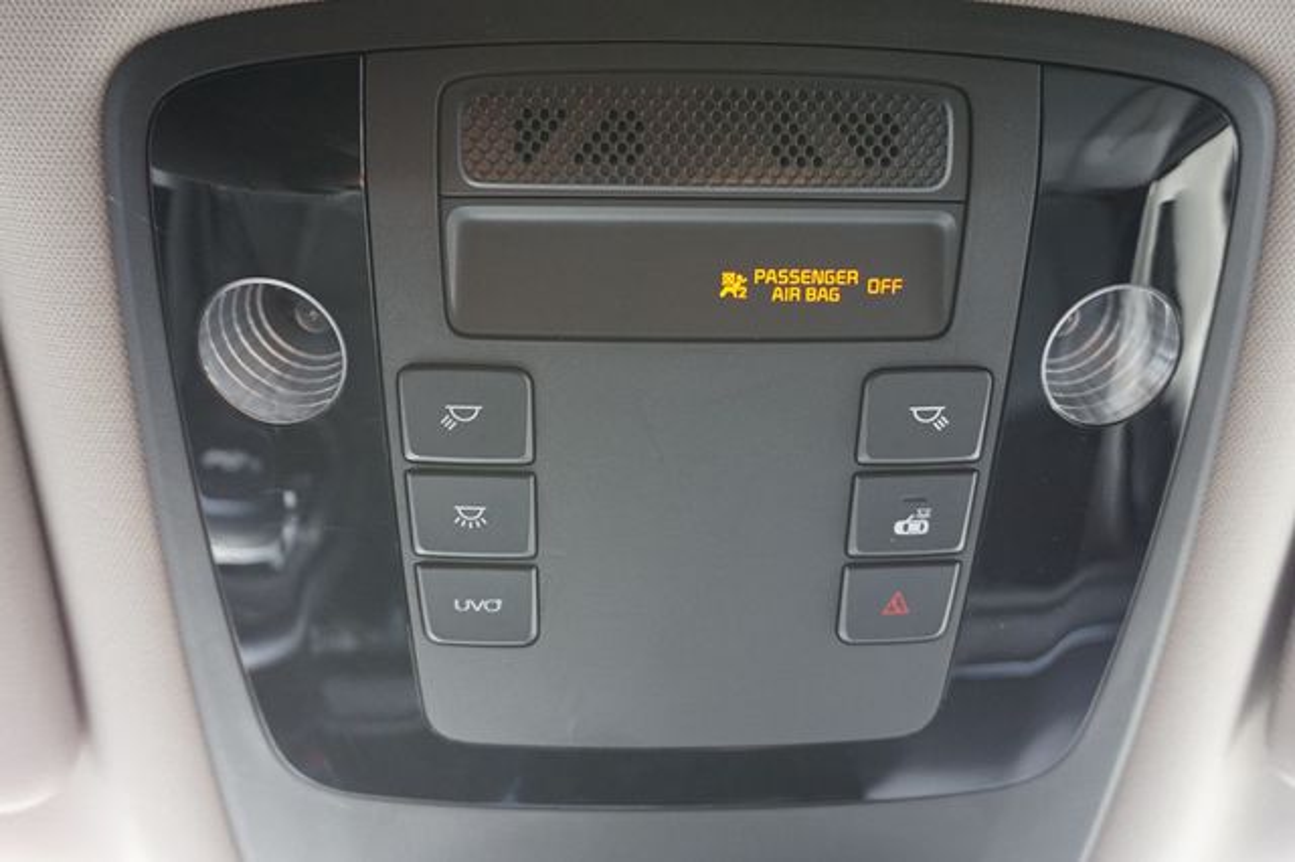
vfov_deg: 43.6
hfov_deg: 62.0
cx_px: 648
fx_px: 1079
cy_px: 431
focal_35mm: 30
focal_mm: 20
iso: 800
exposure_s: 1/60
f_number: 4
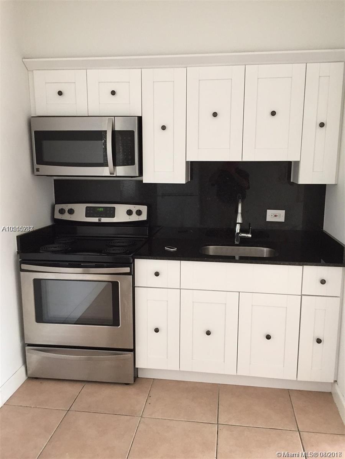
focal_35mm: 29
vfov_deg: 61.7
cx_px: 172
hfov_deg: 48.2
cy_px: 230
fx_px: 385
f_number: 2.2
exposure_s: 1/30
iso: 125
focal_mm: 4.15
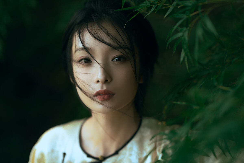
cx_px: 122
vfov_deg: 16.1
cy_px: 82
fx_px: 576
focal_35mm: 85
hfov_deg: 23.9
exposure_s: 1/800
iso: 200
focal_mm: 85
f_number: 1.8
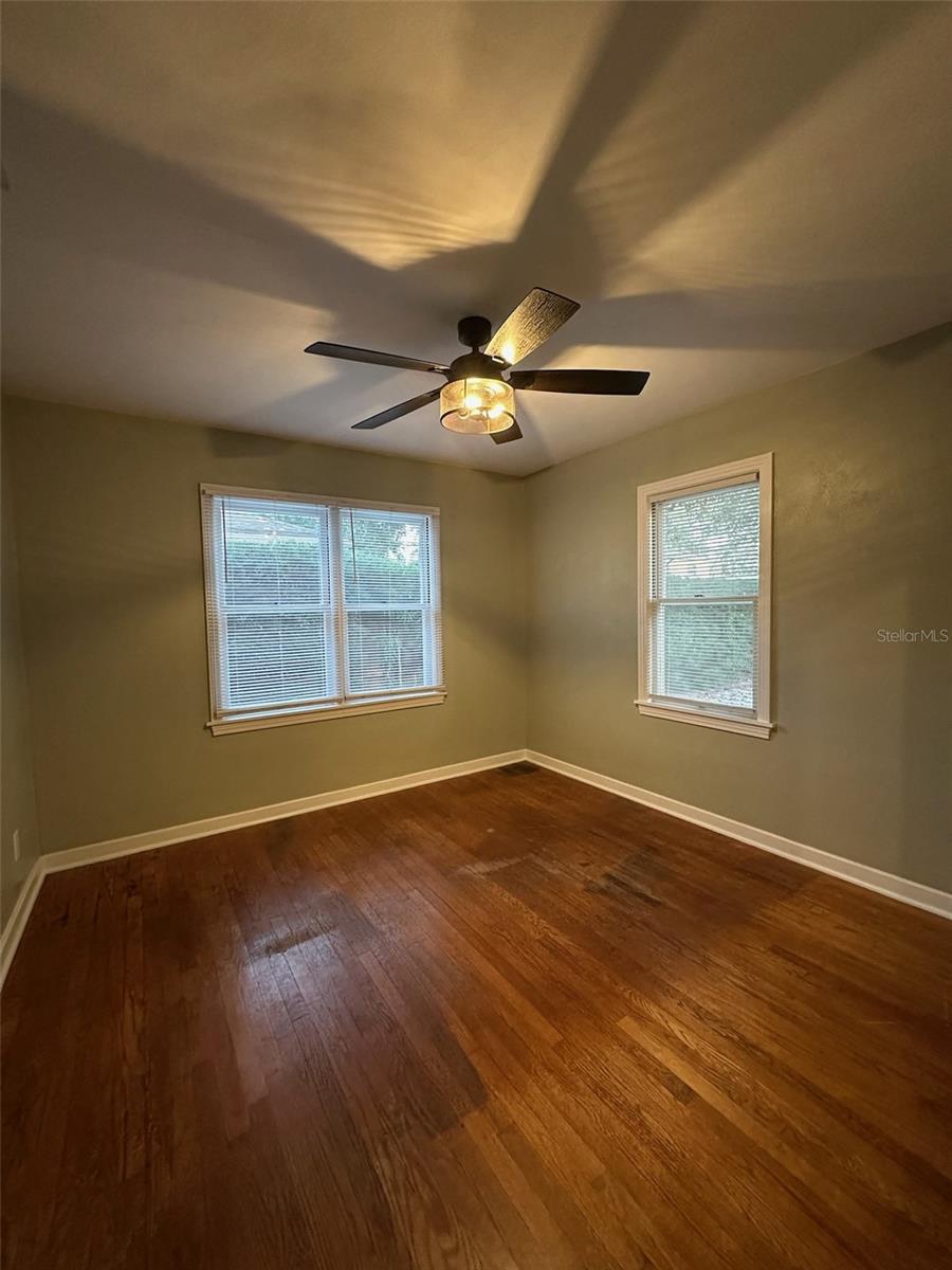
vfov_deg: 102.1
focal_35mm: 14
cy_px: 635
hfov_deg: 85.7
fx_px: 513
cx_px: 476
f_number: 2.2
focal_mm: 2.22
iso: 800
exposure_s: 1/60
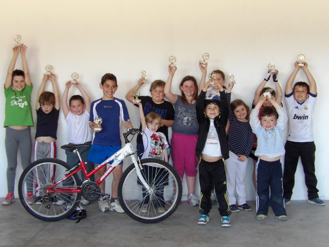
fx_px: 437
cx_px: 164
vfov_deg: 31.5
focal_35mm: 46
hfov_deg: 41.2
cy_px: 124
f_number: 3.8
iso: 169
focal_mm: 8.2
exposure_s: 1/34
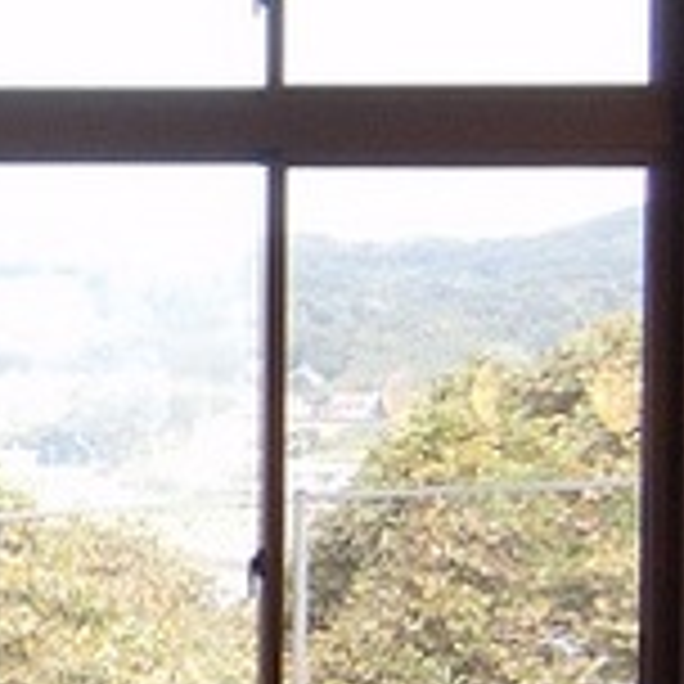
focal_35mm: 104
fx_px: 2317
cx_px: -202
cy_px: 432
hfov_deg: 15.9
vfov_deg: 16.8
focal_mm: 13
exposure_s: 1/30
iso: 250
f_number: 7.1
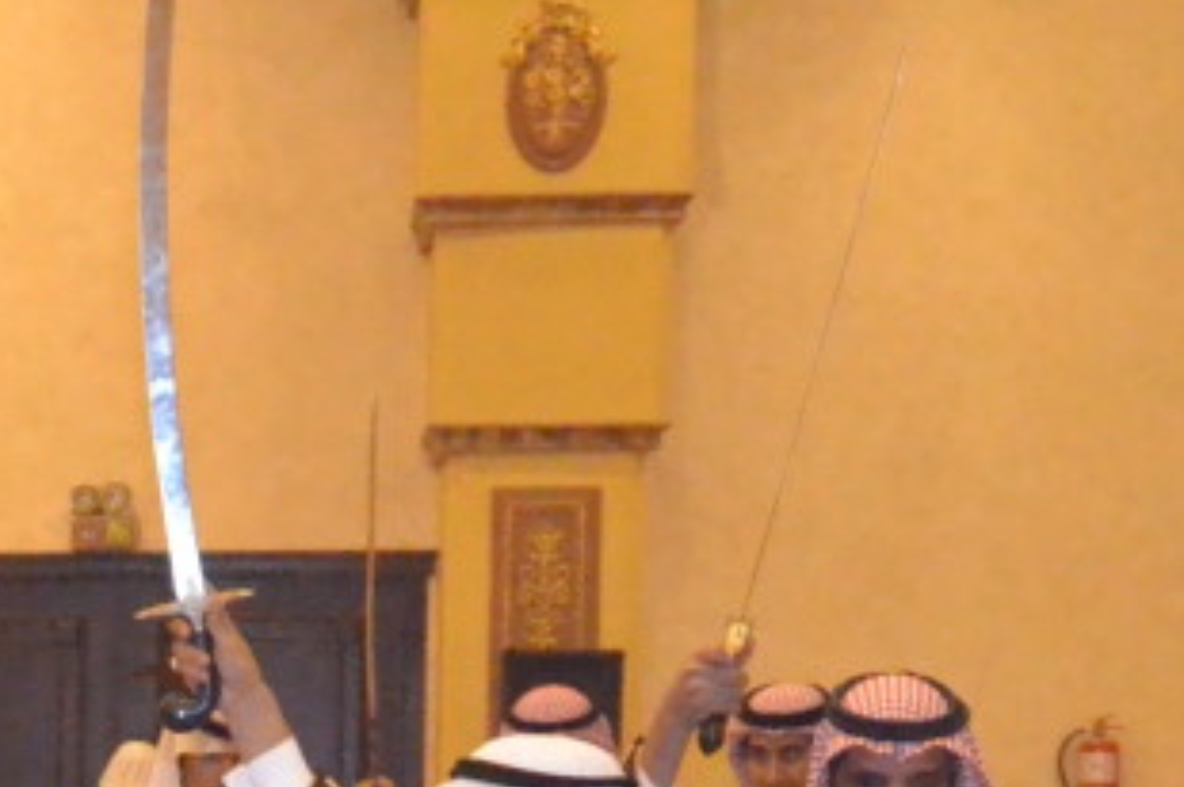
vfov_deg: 10.3
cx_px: -695
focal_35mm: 129
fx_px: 4238
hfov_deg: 14.6
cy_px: 1167
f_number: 10
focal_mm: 26
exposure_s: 1/160
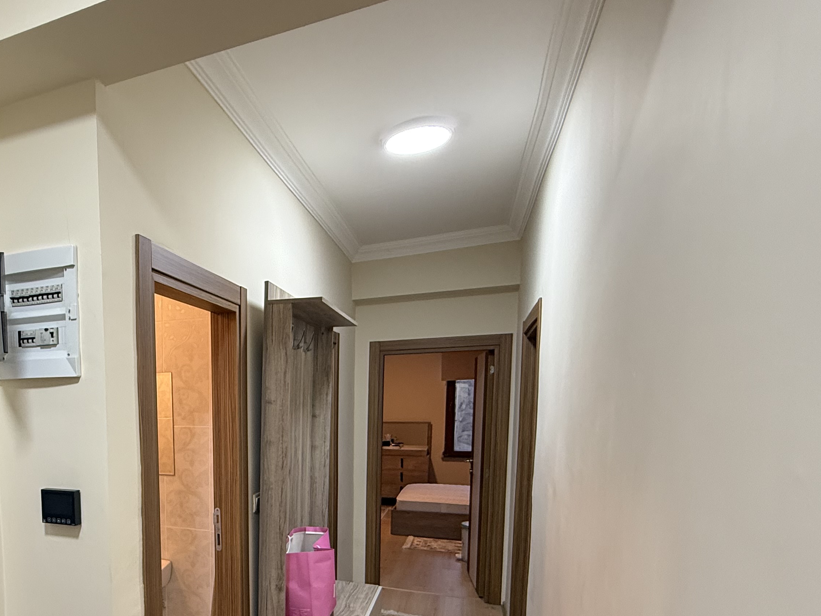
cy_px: 467
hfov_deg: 64.0
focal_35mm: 25
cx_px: 178
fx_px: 593
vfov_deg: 52.3
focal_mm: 2.22
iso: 200
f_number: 2.2
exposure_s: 1/50
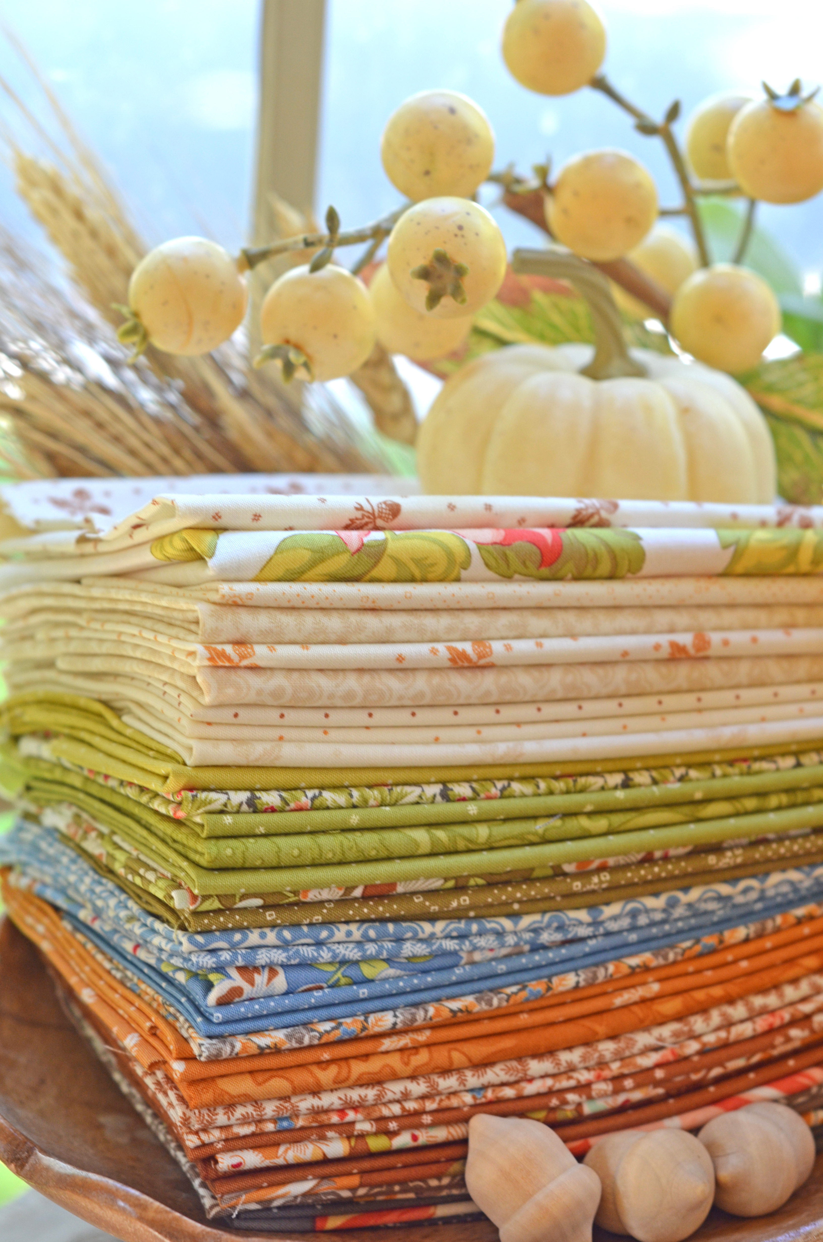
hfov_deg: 18.1
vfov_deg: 27.0
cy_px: 621
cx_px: 412
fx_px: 2583
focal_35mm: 75
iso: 400
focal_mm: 50
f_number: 4
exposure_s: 1/60
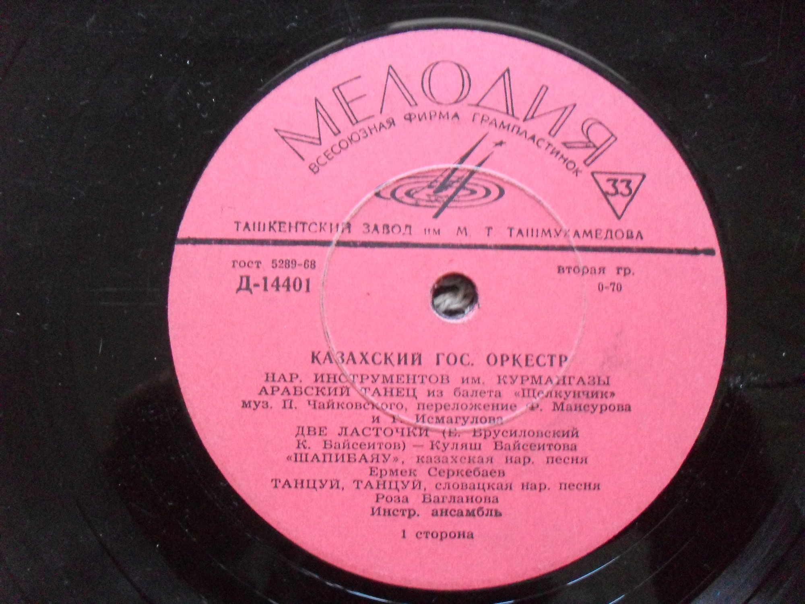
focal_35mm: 38
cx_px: 402
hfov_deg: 49.0
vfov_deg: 37.7
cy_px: 302
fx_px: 884
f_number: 2.8
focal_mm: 6.3
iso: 400
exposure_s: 1/20
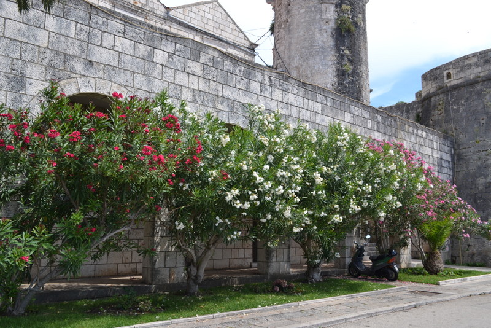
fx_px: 450
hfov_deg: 57.2
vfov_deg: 40.0
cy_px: 164
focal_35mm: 33
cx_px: 246
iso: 100
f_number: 6.3
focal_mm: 22
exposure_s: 1/160
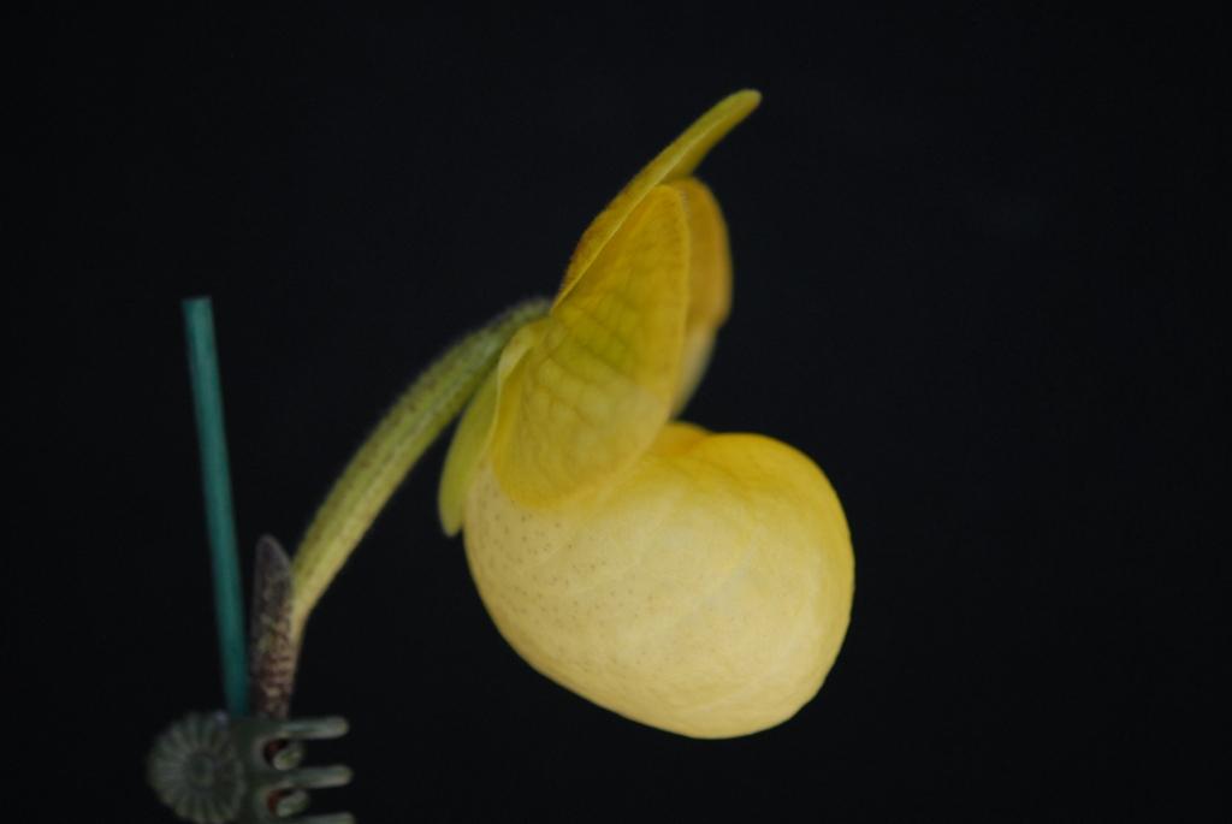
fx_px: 3083
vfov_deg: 15.2
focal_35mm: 90
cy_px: 412
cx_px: 616
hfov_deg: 22.6
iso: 400
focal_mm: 60
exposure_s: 1/1250
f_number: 3
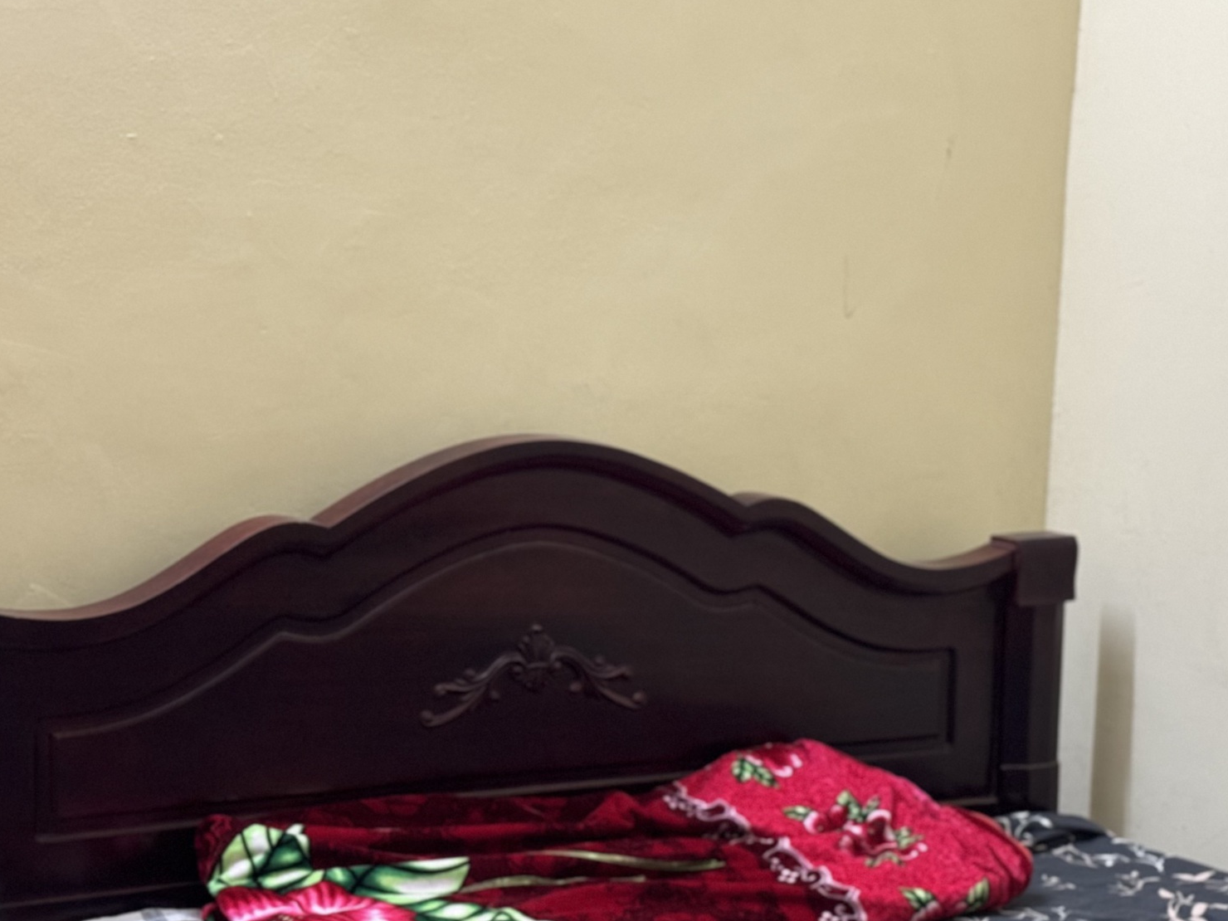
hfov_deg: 23.5
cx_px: 541
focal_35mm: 83
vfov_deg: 17.7
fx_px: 2944
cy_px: 668
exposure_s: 1/25
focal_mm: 6.76
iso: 400
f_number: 1.78
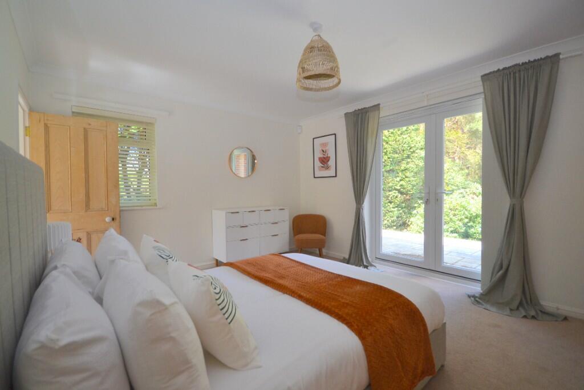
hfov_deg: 100.4
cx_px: 292
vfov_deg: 77.3
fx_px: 243
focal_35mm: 15
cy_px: 195
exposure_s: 1/60
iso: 450
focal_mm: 10
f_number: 4
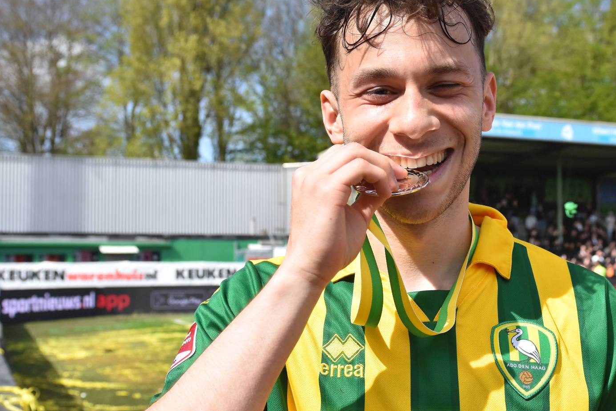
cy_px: 232
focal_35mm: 50
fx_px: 856
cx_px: 378
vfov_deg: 27.0
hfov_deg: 39.4
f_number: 5
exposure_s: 1/1600
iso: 400
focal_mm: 24
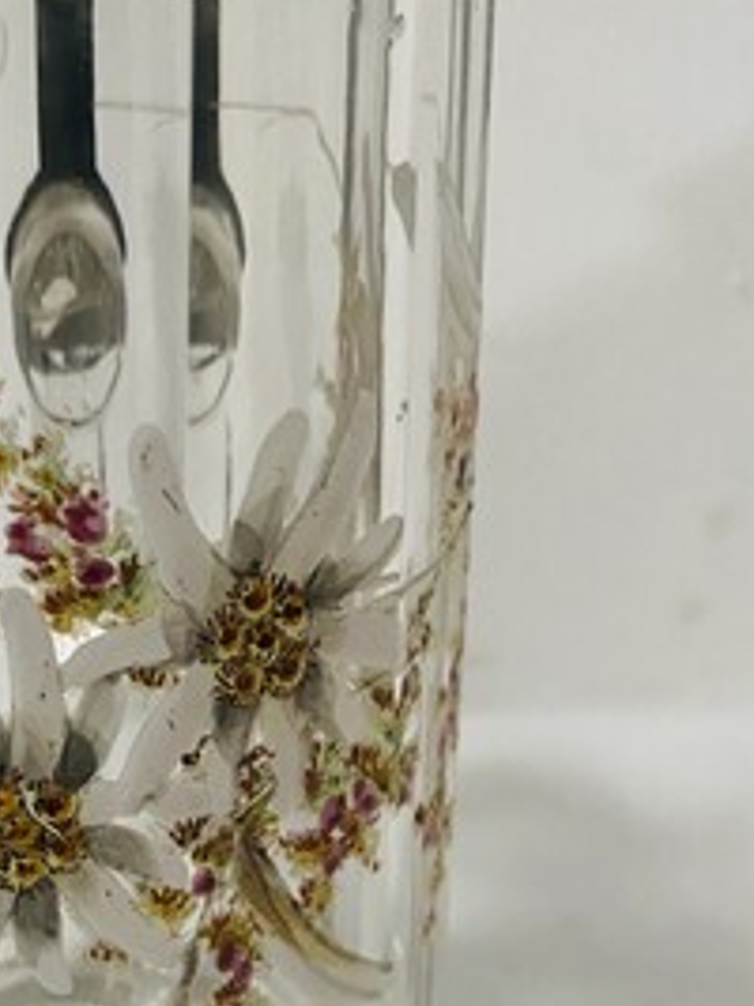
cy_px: 795
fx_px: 1308
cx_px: 87
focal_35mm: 45
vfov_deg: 40.5
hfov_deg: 30.8
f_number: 1.8
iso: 500
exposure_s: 1/51
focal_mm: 4.25
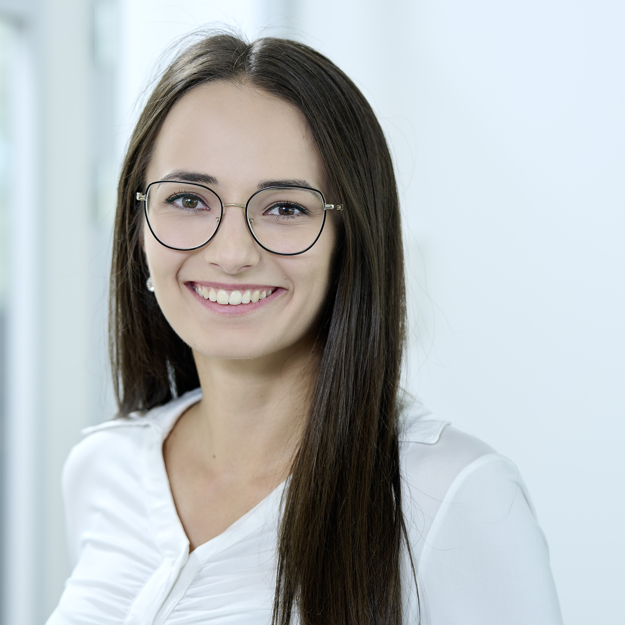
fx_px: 3125
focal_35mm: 153
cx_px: 260
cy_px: 317
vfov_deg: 11.4
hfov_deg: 11.4
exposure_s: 1/100
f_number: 3.2
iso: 160
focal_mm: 105
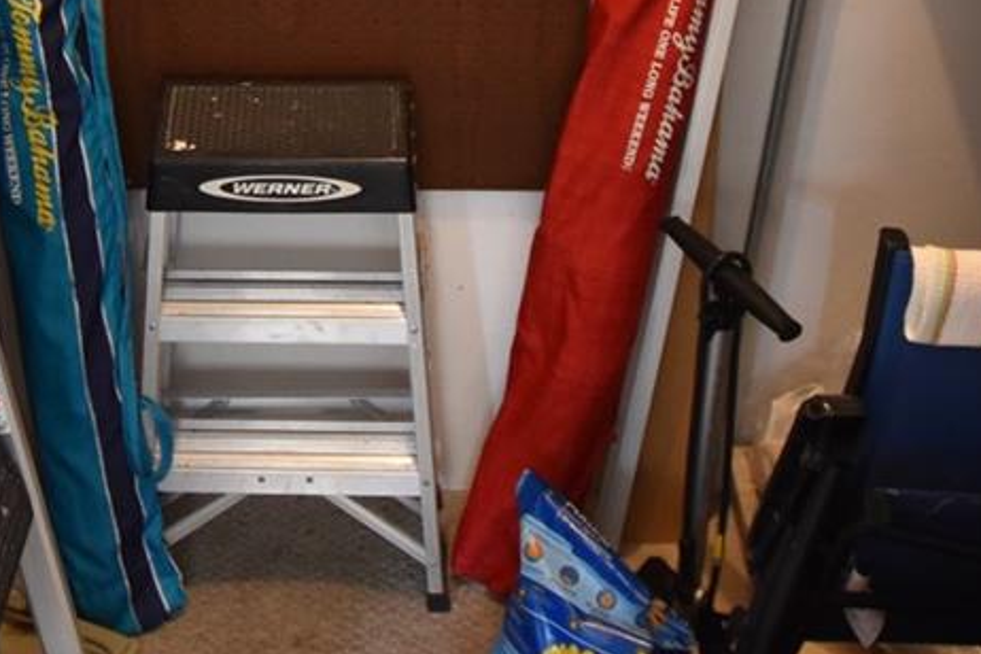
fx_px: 1417
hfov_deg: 37.6
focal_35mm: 52
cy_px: -79
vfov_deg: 24.2
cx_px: 297
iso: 1100
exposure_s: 1/60
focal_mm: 10
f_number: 3.5
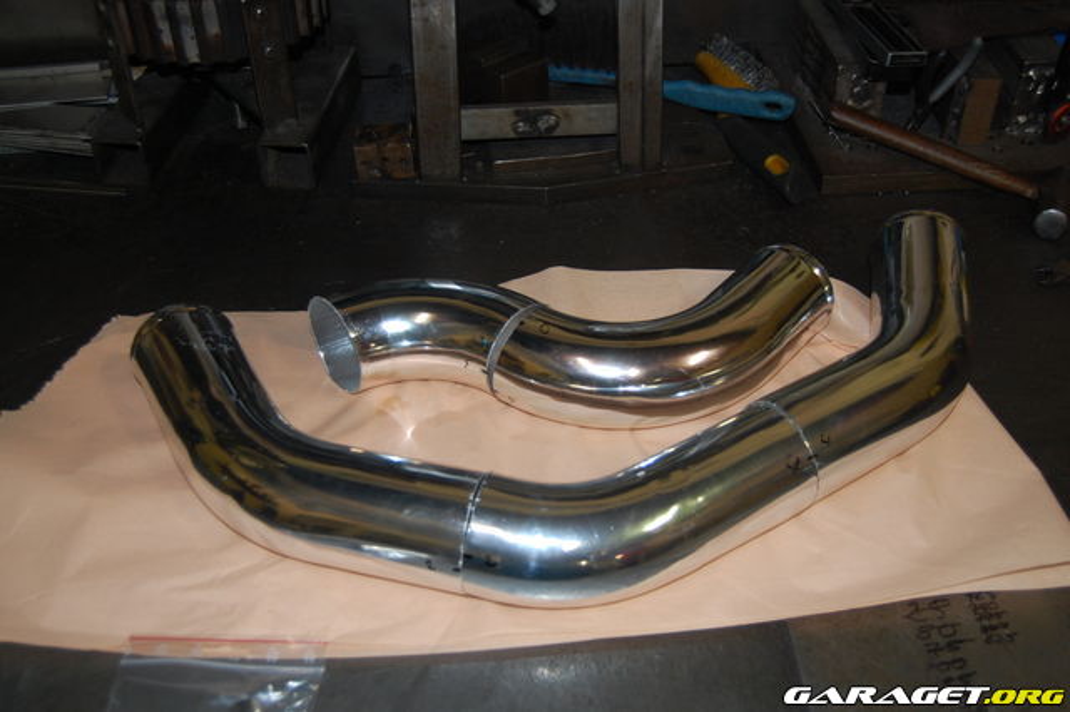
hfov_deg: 49.6
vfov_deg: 34.2
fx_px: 1159
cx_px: 535
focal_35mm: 39
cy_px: 356
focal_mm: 26
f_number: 4
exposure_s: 1/60
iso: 400
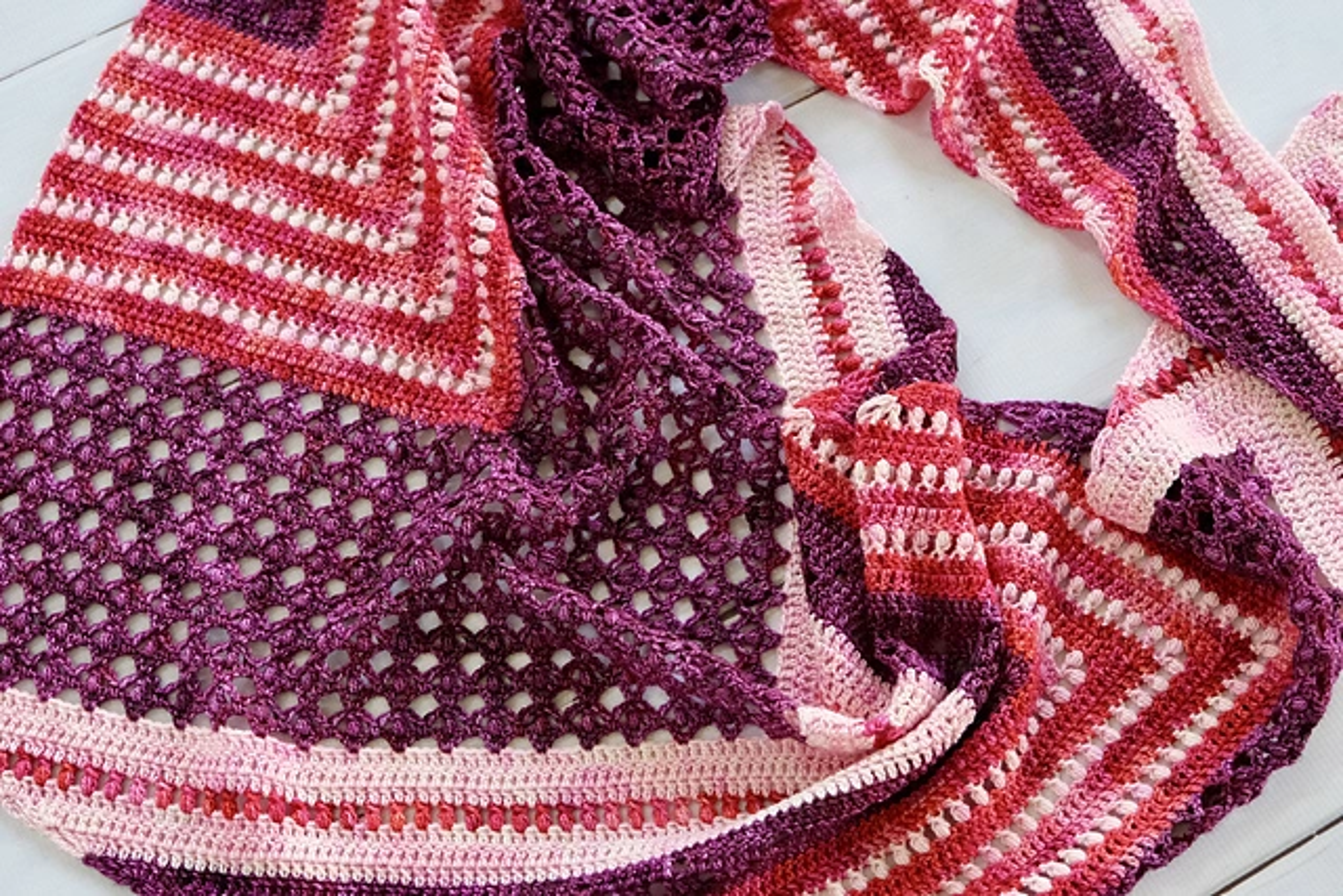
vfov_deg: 25.1
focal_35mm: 54
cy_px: 448
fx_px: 2015
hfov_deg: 36.9
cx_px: 672
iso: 2500
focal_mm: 35.8
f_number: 4
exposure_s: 1/105
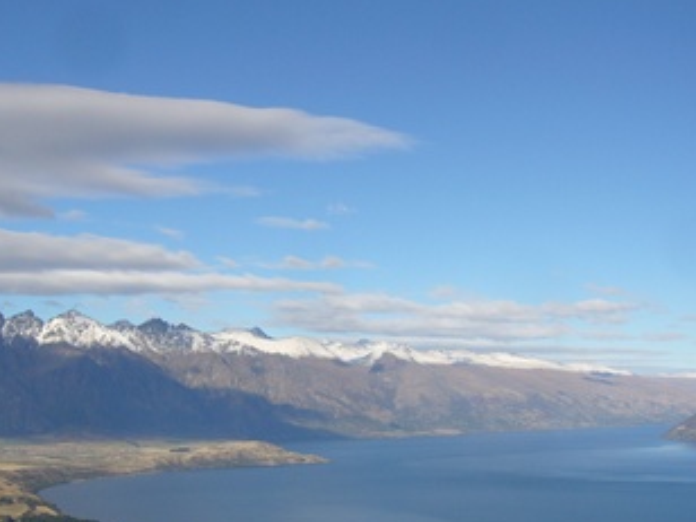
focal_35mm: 50
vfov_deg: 28.9
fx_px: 1005
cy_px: 348
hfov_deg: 38.1
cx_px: 407
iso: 80
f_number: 5.6
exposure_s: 1/400
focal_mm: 5.8
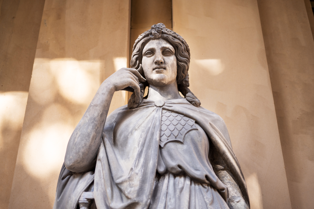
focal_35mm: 40
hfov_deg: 48.5
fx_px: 349
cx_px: 157
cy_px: 104
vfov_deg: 33.4
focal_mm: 40
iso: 100
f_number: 2
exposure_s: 1/400
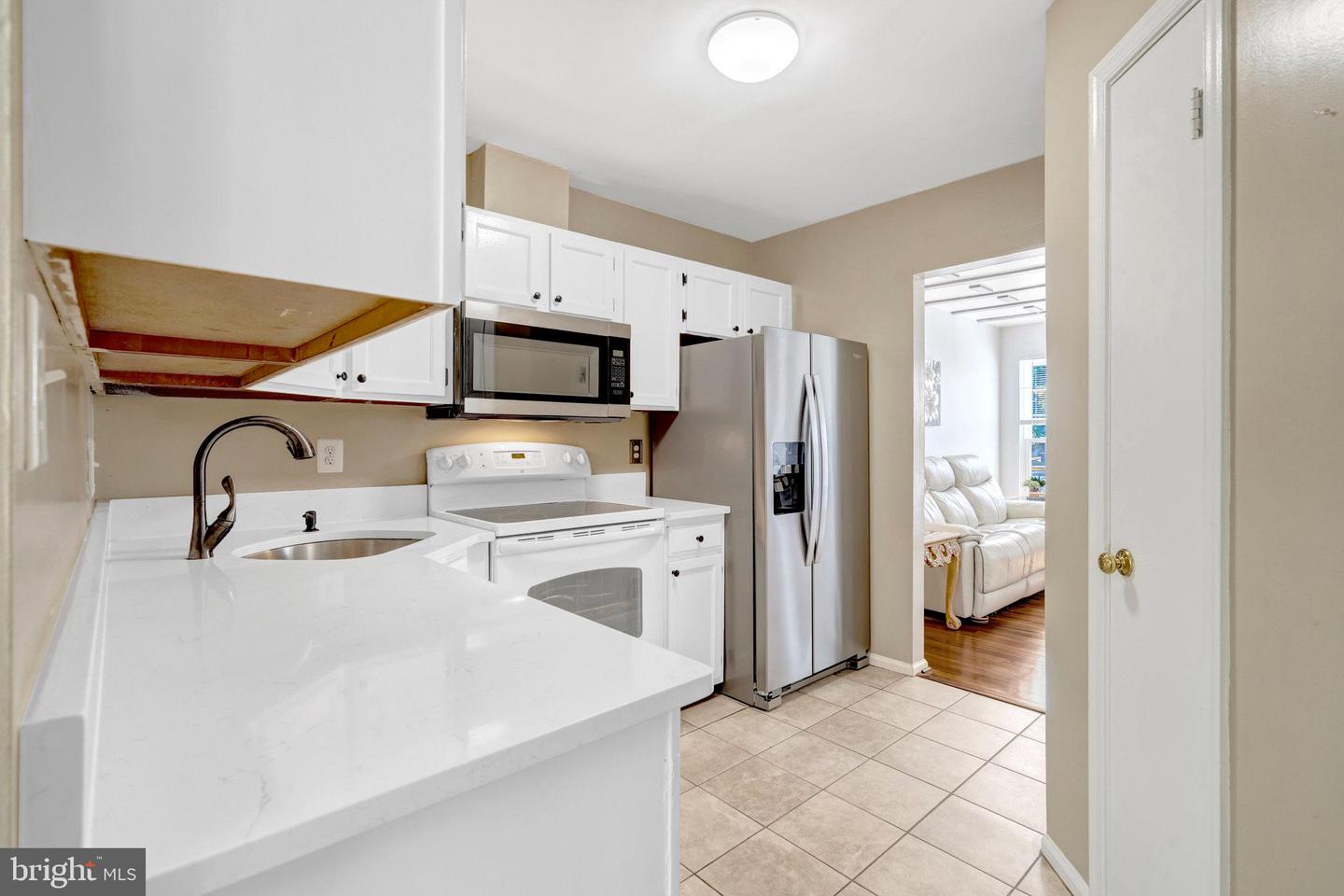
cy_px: 448
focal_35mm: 16
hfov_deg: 96.7
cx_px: 672
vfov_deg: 73.7
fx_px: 597
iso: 1250
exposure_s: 1/25
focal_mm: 16
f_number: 8
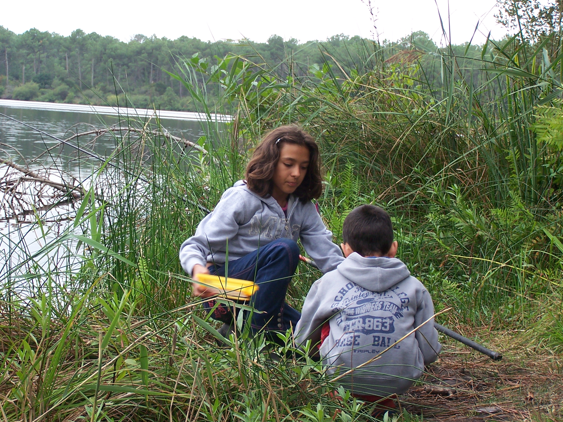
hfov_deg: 24.1
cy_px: 212
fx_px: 1318
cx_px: 264
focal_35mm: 81
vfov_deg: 18.2
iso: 80
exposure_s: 1/50
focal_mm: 11.5
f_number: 3.2
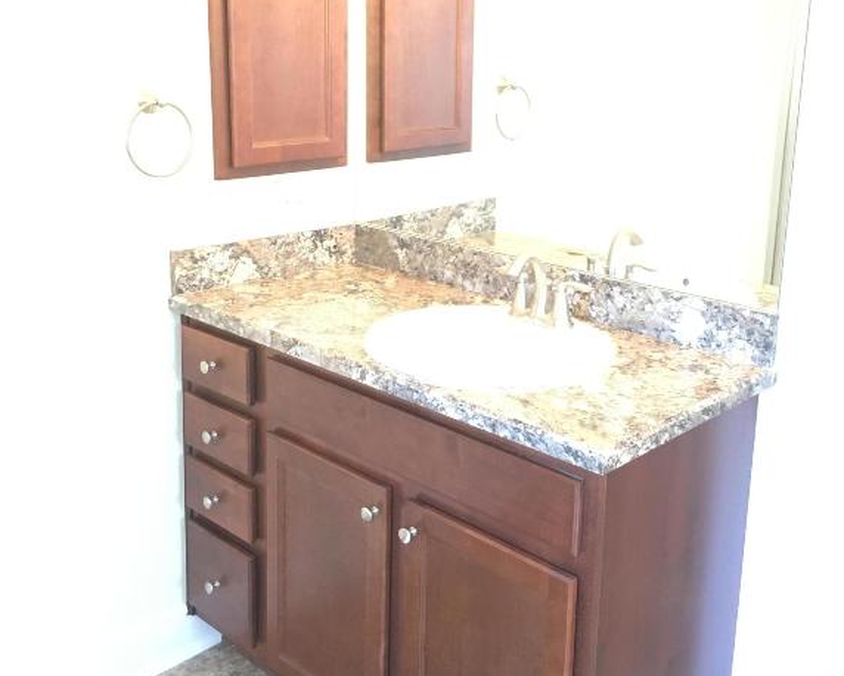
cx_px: 421
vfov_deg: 39.0
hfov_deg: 47.9
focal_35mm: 38
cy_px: 267
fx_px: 950
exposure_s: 1/20
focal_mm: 4.15
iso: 200
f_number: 2.2
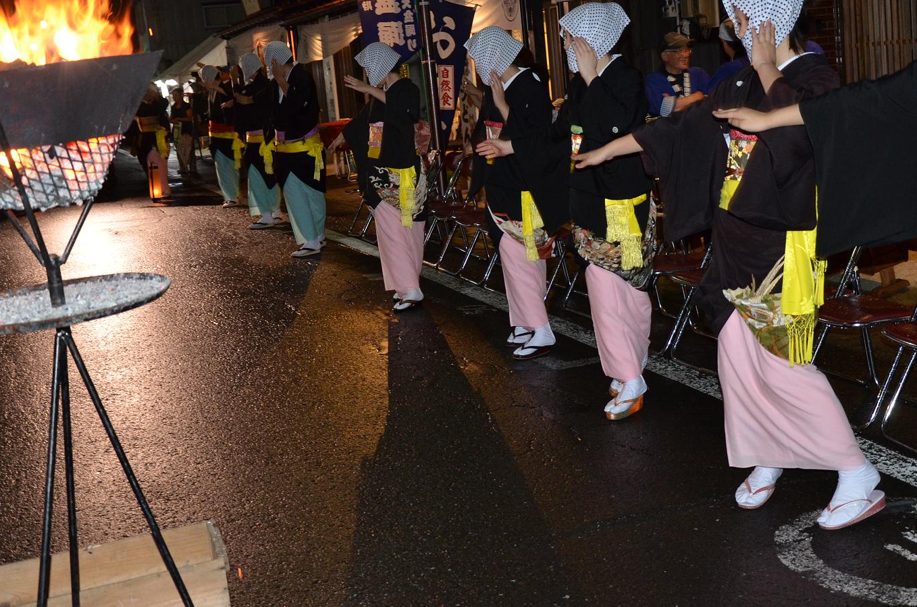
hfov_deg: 40.3
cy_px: 240
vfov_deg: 27.3
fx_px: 1245
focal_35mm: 49
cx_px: 520
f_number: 3.8
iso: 1000
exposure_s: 1/20
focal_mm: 24
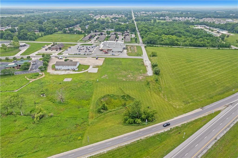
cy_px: 79
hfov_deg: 78.6
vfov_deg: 57.1
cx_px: 119
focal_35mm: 22
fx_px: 145
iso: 110
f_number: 2.8
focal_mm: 8.38
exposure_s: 1/2000
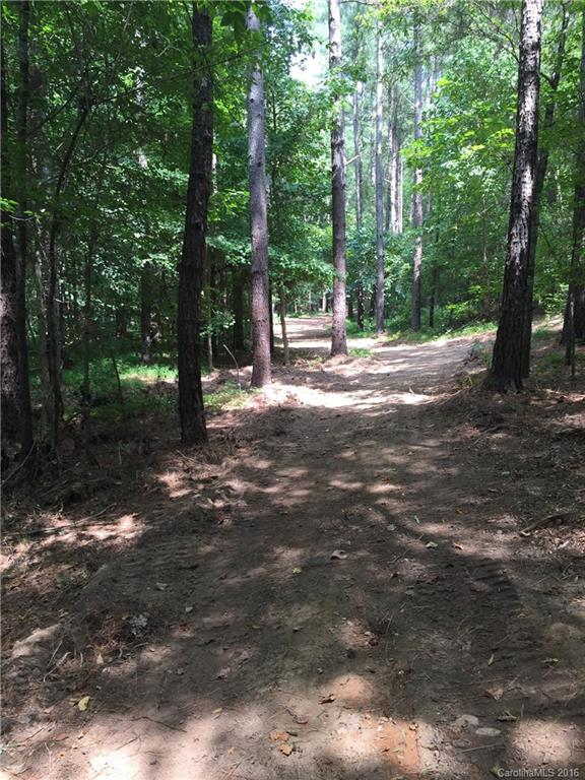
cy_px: 390
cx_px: 292
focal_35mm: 29
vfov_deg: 61.7
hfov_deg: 48.2
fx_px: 653
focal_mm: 4.15
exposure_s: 1/120
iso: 40
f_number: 2.2
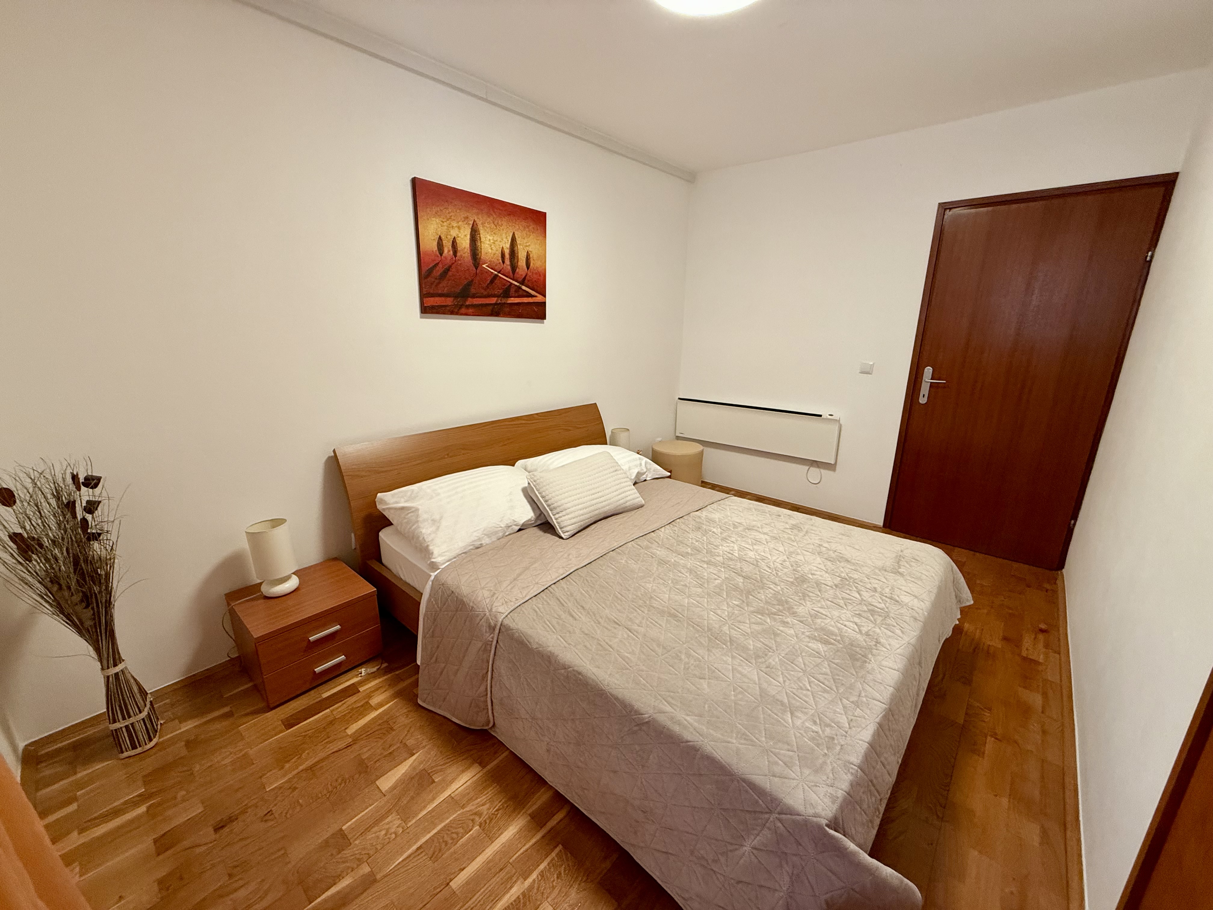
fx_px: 491
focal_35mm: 14
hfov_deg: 102.1
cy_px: 455
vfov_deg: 85.7
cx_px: 606
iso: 200
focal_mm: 2.22
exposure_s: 1/50
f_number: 2.2
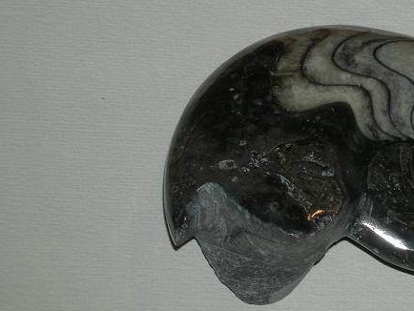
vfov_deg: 6.6
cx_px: 344
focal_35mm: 226
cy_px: 210
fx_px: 2704
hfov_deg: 8.7
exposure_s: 1/120
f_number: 5.2
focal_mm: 26.3
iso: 64
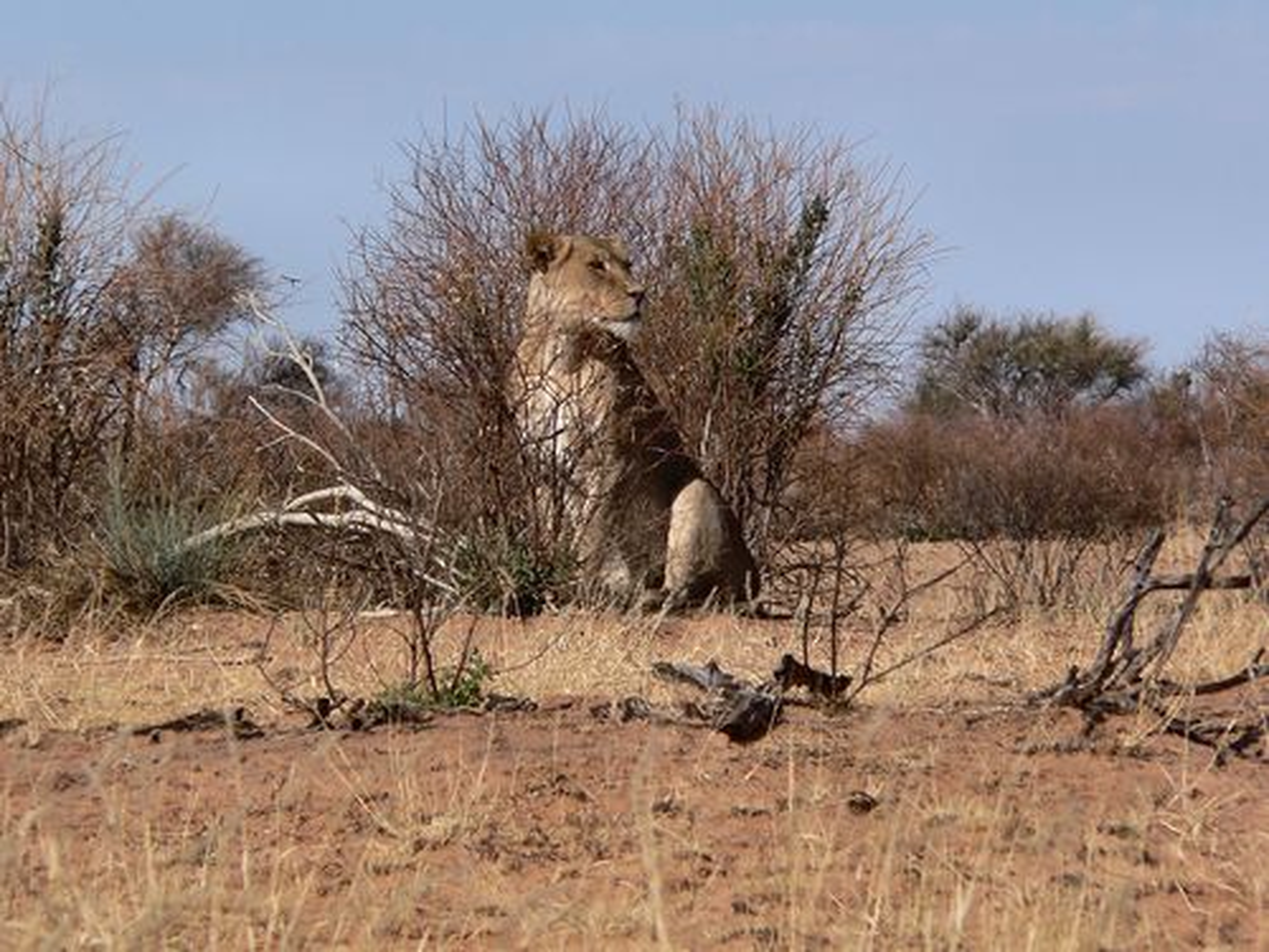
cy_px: 476
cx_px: 634
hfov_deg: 5.6
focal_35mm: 357
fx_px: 13087
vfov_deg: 4.2
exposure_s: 1/640
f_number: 5.6
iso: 80
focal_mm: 59.5
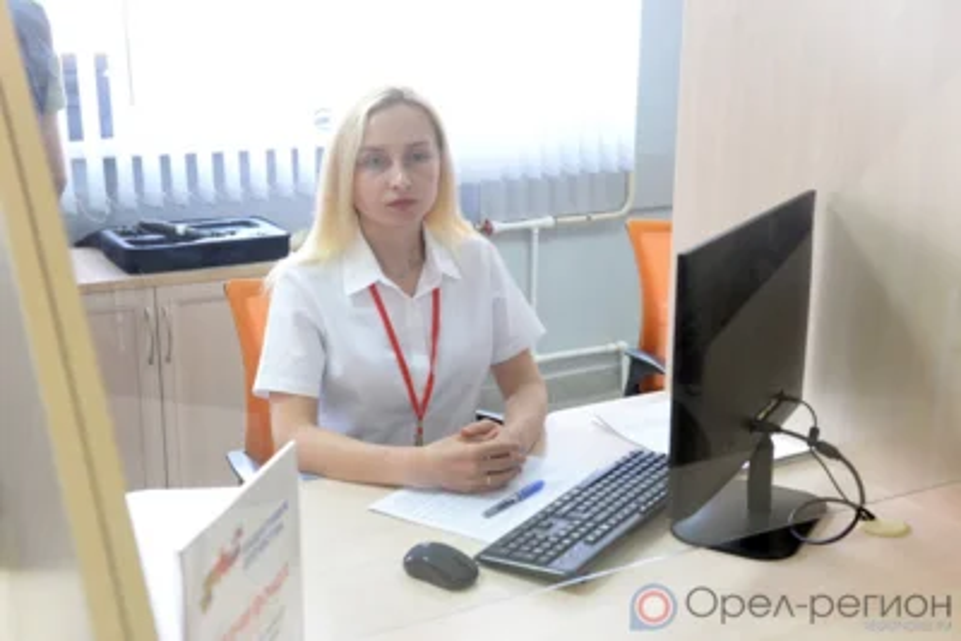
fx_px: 1202
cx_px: 480
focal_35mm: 45
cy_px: 320
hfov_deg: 43.6
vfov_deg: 29.9
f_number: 5
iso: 2500
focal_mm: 45
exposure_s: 1/60
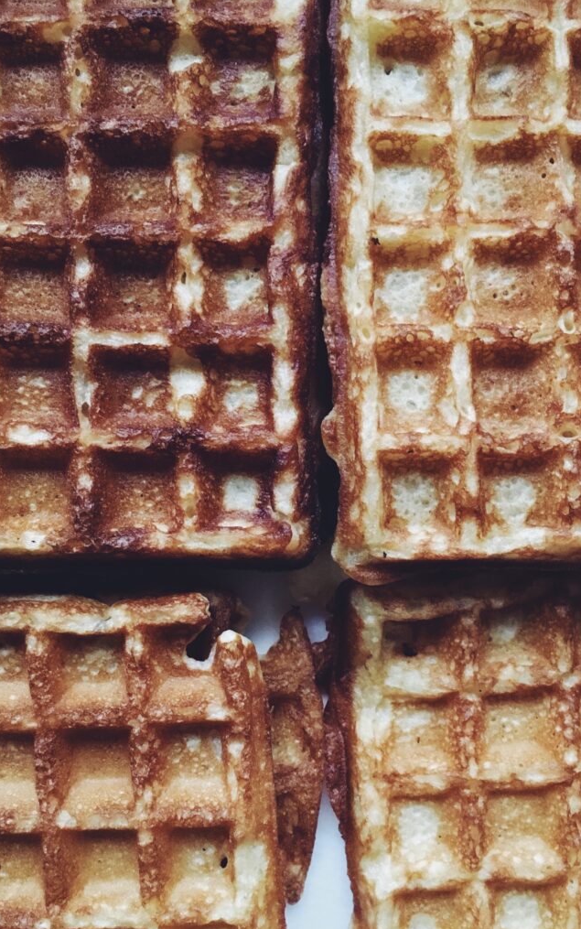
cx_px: 318
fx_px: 785
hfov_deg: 40.6
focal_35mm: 31
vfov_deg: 61.2
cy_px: 465
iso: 250
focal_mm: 4.15
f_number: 2.2
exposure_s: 1/17
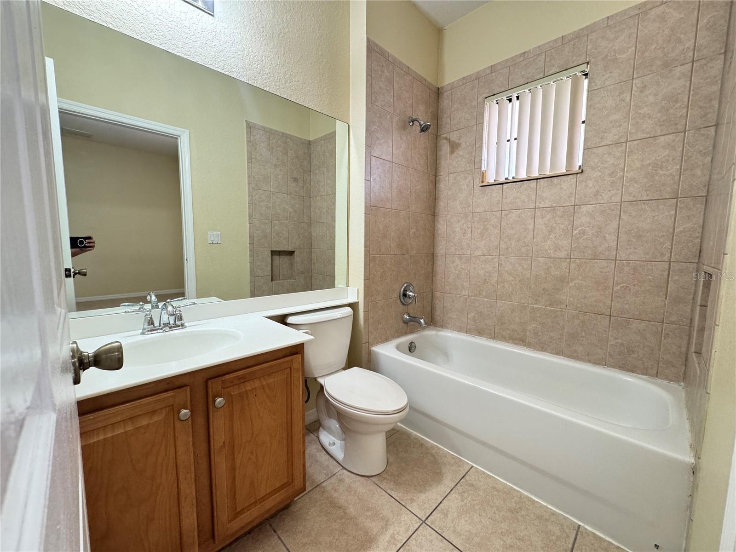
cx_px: 368
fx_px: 298
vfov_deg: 85.7
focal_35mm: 14
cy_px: 276
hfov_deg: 102.1
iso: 250
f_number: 2.2
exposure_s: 1/60
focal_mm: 2.22
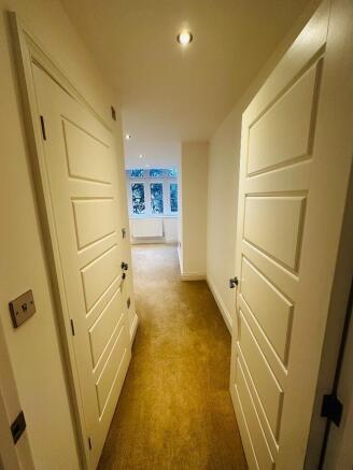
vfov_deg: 102.0
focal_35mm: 14
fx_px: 190
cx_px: 176
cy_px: 235
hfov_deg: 85.7
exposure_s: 1/100
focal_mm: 2.22
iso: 200
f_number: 2.2
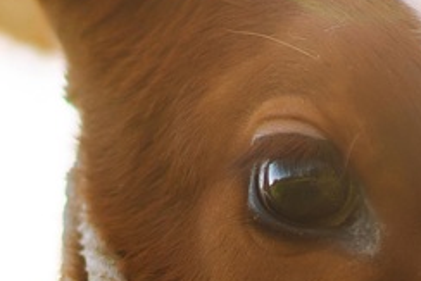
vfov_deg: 5.0
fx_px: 3218
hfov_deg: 7.5
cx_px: 55
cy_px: 57
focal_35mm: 275
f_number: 1.4
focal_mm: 35
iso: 125
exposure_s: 1/5000
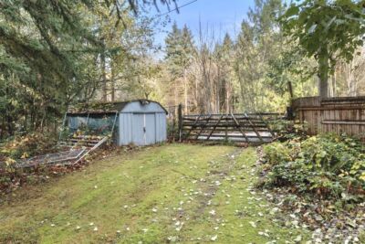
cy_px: 122
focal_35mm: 28
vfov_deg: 46.4
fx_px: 284
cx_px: 182
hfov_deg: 65.5
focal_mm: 10.26
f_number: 7.1
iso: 800
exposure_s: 1/200
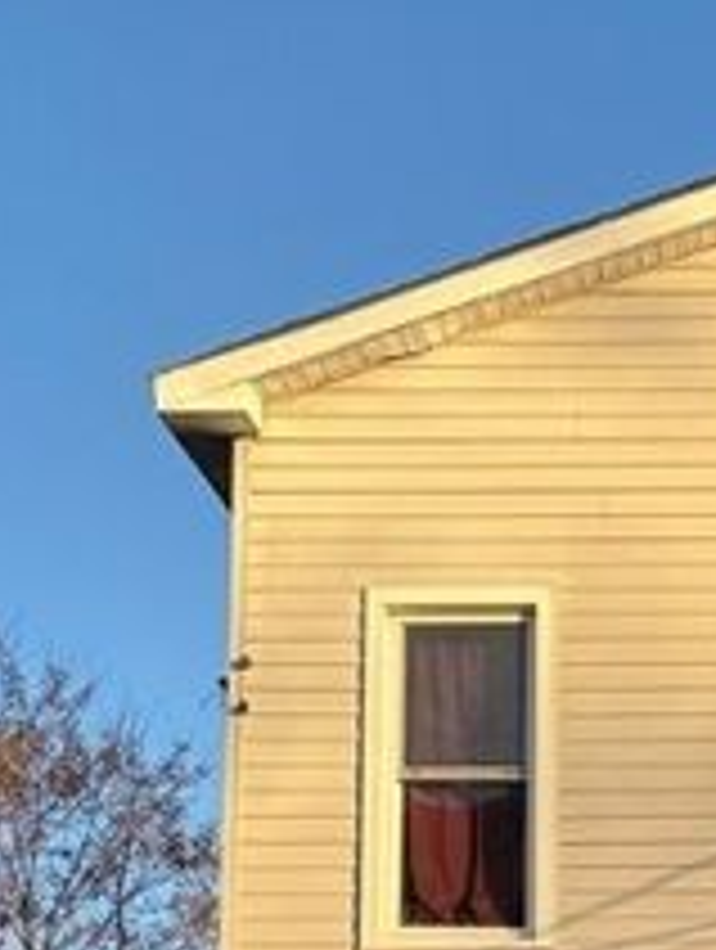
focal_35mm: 82
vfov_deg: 21.5
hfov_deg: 16.9
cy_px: 1240
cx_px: 955
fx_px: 2255
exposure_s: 1/1047
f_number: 1.6
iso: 50
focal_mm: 5.96
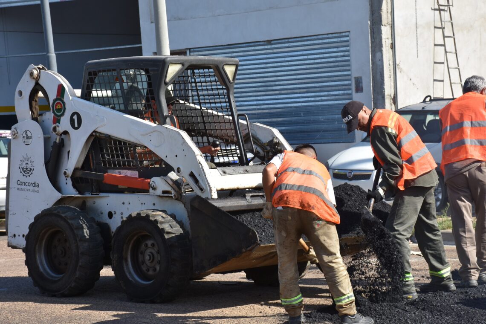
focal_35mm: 112
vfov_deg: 12.2
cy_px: 162
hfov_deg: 18.2
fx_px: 1519
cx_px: 243
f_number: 8
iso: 220
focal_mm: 75
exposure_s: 1/500
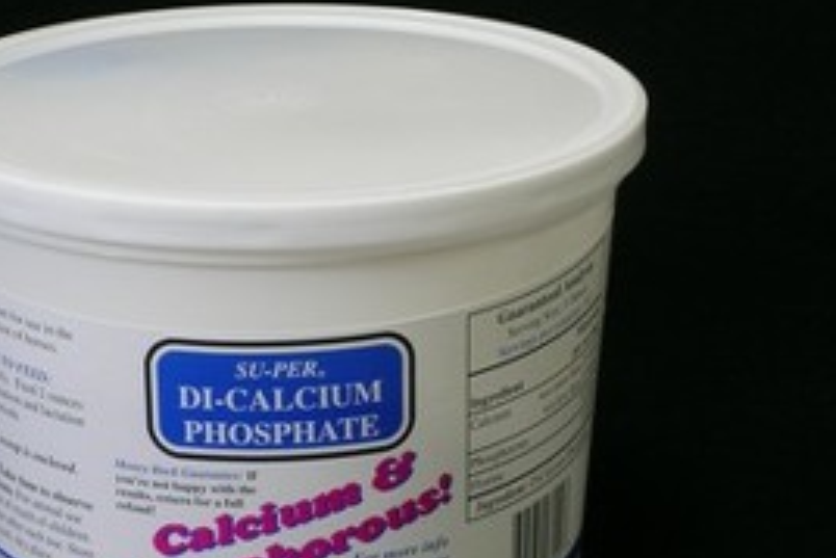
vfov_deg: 7.6
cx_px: 306
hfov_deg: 11.4
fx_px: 4182
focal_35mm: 180
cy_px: 399
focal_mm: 24
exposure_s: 1/3.9
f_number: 4.6
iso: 55
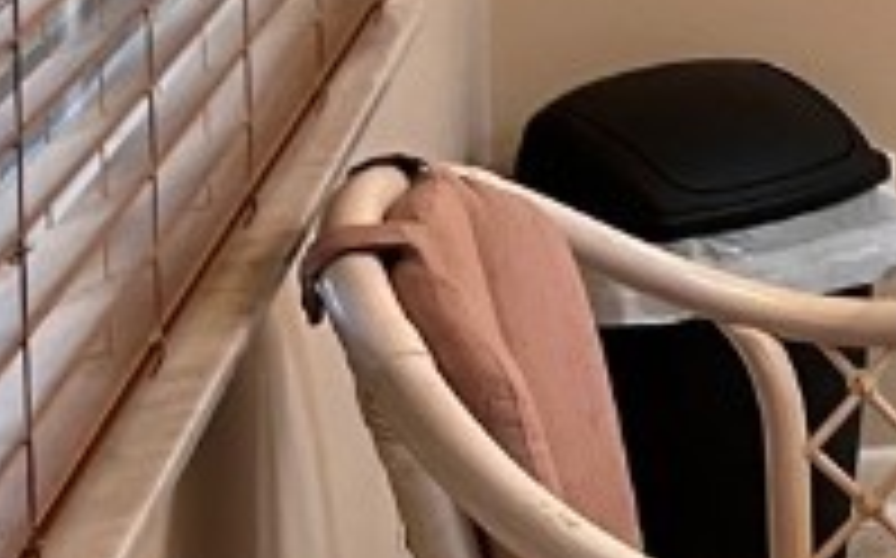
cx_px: 2193
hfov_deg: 11.8
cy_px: -238
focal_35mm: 142
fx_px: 3465
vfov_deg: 9.0
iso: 100
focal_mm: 5.1
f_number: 1.6
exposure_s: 1/60
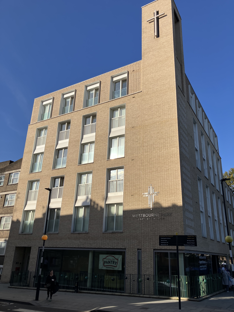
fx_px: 252
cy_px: 156
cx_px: 117
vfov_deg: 63.4
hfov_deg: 49.7
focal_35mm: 28
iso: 32
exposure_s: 1/2558
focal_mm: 3.99
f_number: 1.8
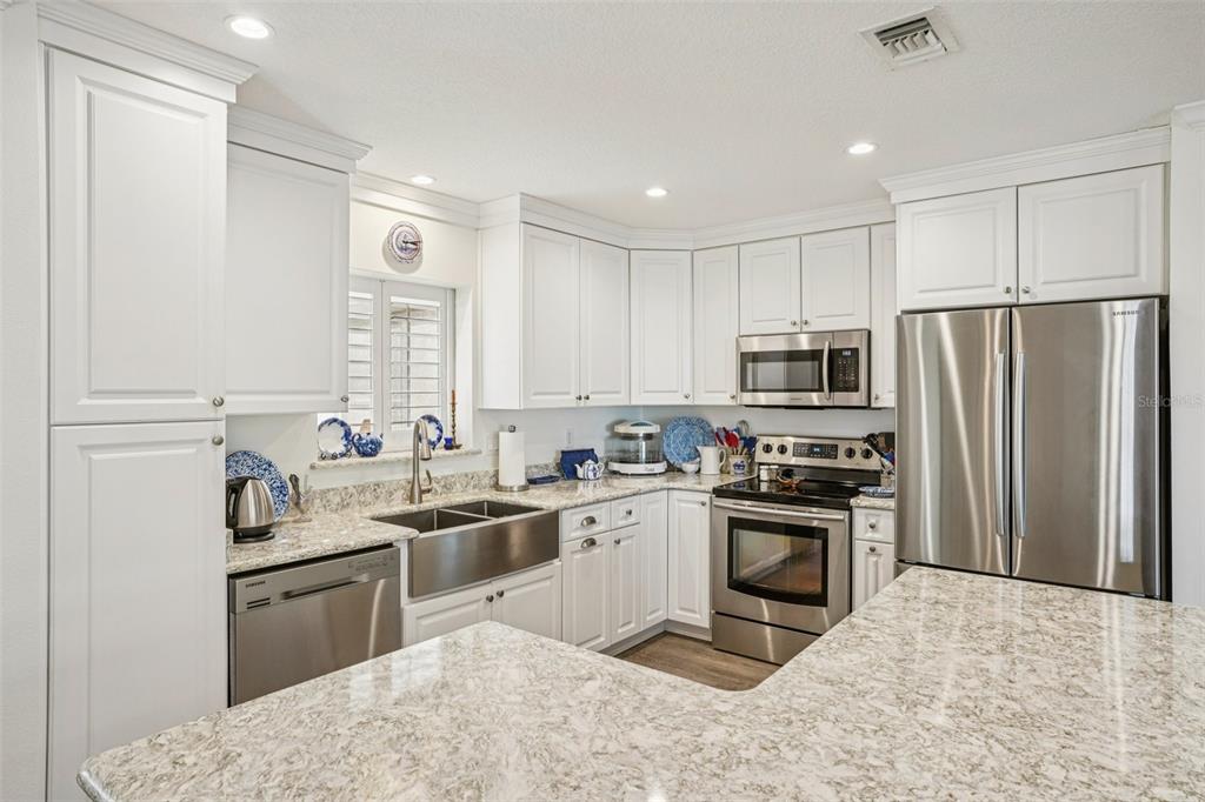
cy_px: 401
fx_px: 669
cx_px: 602
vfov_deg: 61.9
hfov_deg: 84.0
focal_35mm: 20
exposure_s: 1/13
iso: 400
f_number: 9
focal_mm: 20
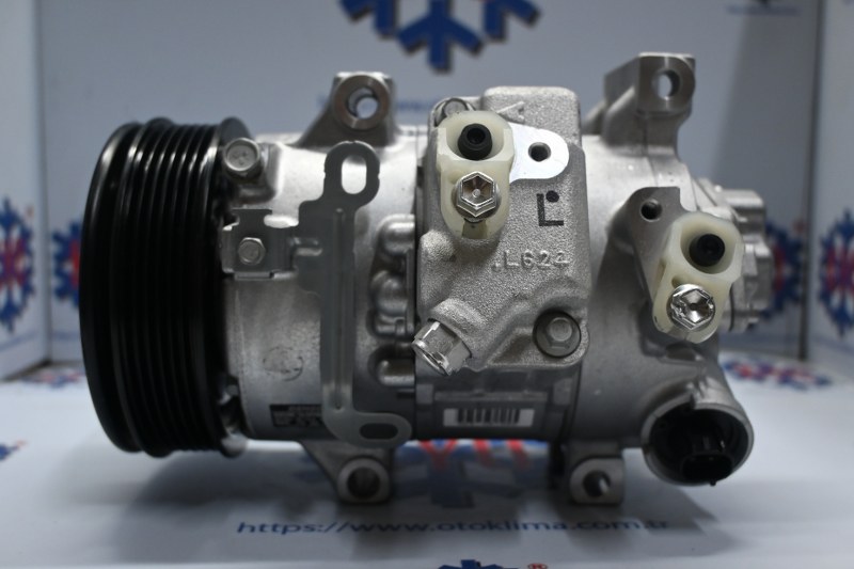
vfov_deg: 35.5
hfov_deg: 51.3
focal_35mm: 38
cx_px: 427
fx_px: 889
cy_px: 284
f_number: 4.2
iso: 1000
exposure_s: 1/125
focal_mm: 25
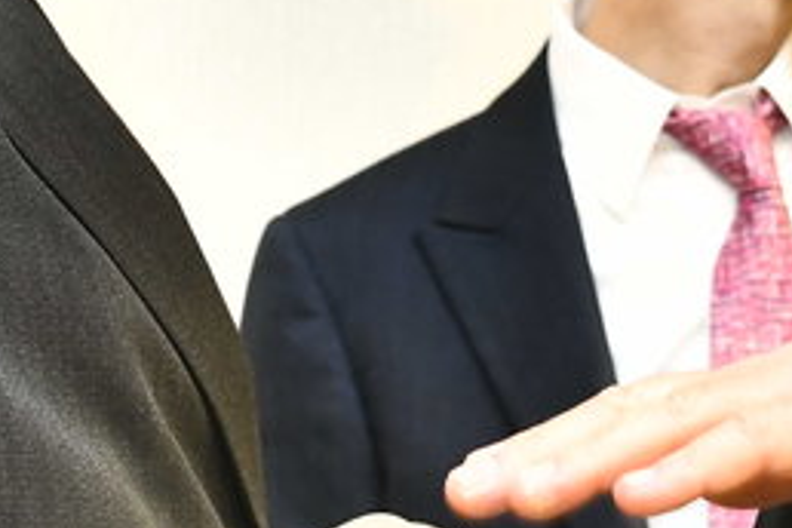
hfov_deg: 7.9
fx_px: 5720
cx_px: 562
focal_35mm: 260
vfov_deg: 5.3
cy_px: -186
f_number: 5
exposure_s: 1/125
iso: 1250
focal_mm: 48
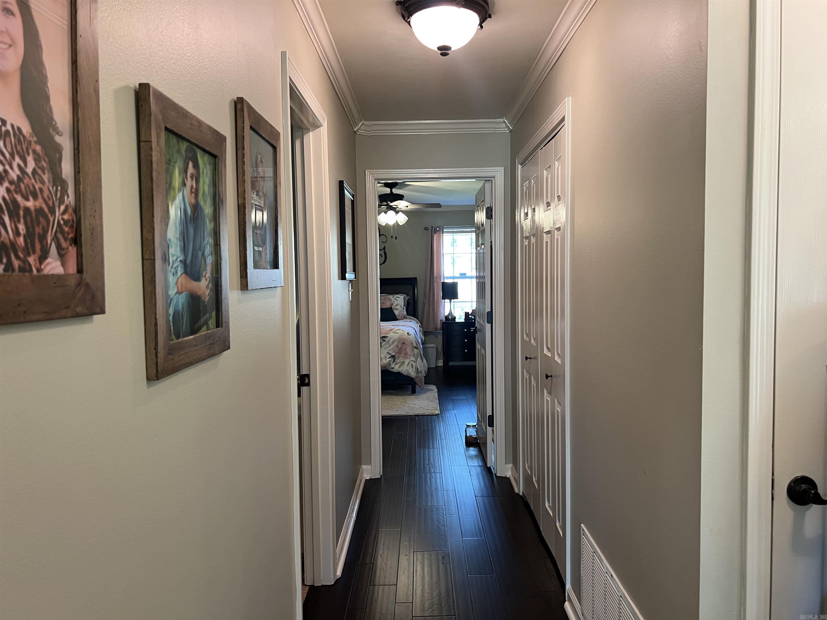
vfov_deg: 53.1
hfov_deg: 67.3
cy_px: 310
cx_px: 414
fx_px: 621
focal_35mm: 26
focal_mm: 5.7
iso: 100
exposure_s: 1/60
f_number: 1.5
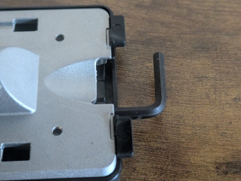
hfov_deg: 31.2
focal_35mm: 62
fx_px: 432
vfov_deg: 23.7
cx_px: 123
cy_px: 82
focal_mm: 5.43
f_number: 1.89
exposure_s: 1/25
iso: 614
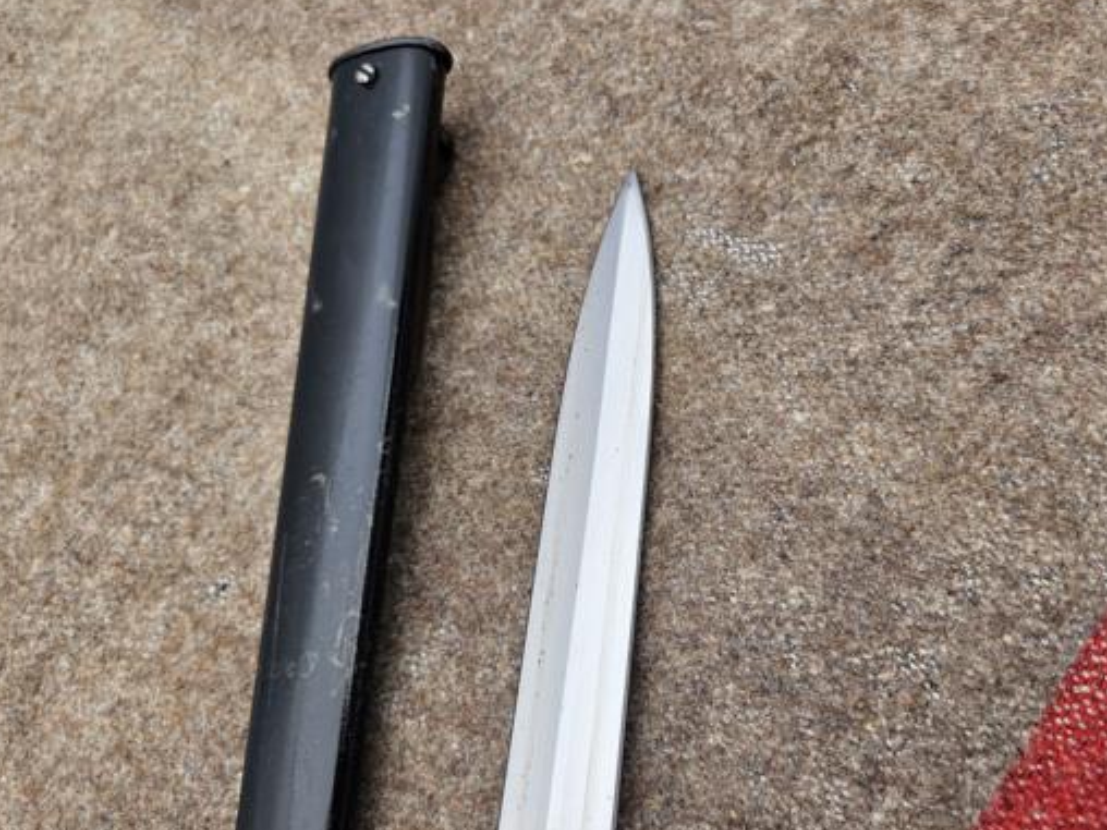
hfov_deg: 61.4
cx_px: 636
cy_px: 462
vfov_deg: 48.1
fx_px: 927
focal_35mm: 29
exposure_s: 1/307
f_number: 1.8
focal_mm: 5.4
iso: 25
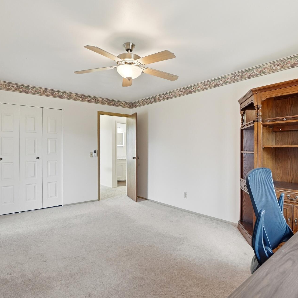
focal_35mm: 20
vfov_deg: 74.8
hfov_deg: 74.4
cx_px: 172
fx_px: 195
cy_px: 151
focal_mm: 10
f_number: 4.5
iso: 100
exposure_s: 1/200
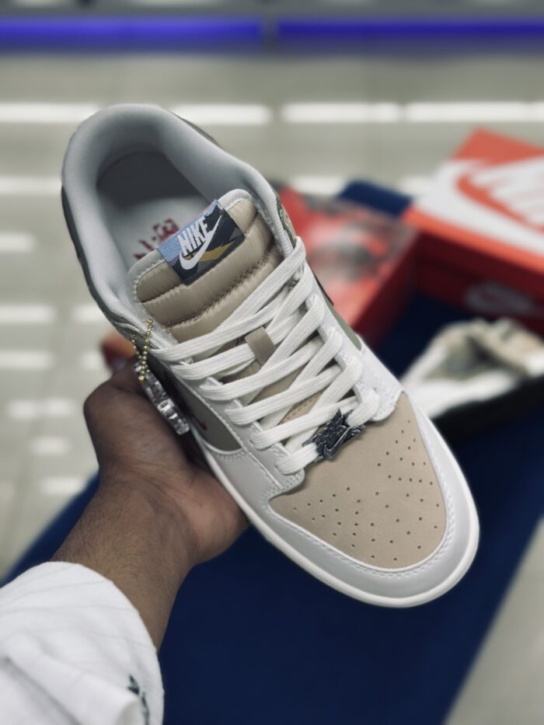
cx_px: 272
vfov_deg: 39.7
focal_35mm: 48
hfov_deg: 30.3
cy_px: 362
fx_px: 1006
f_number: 1.78
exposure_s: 1/125
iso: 64
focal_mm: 6.86
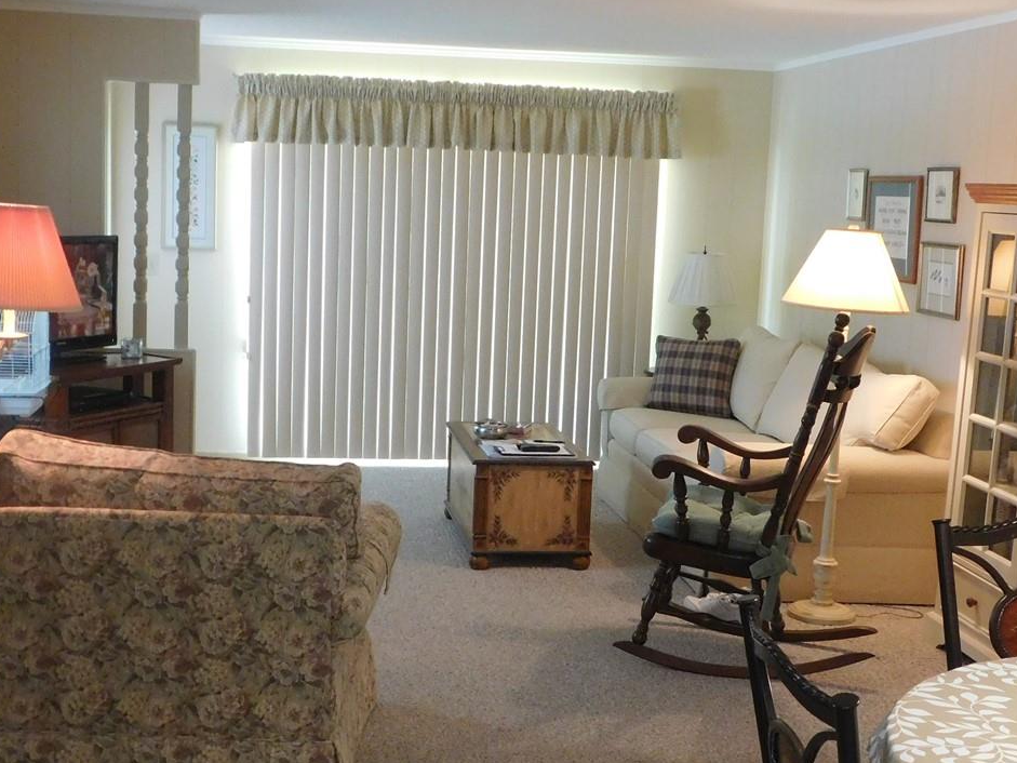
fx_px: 1499
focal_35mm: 51
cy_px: 430
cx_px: 486
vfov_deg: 28.5
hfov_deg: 37.5
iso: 400
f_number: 3.2
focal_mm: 5.3
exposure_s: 1/15
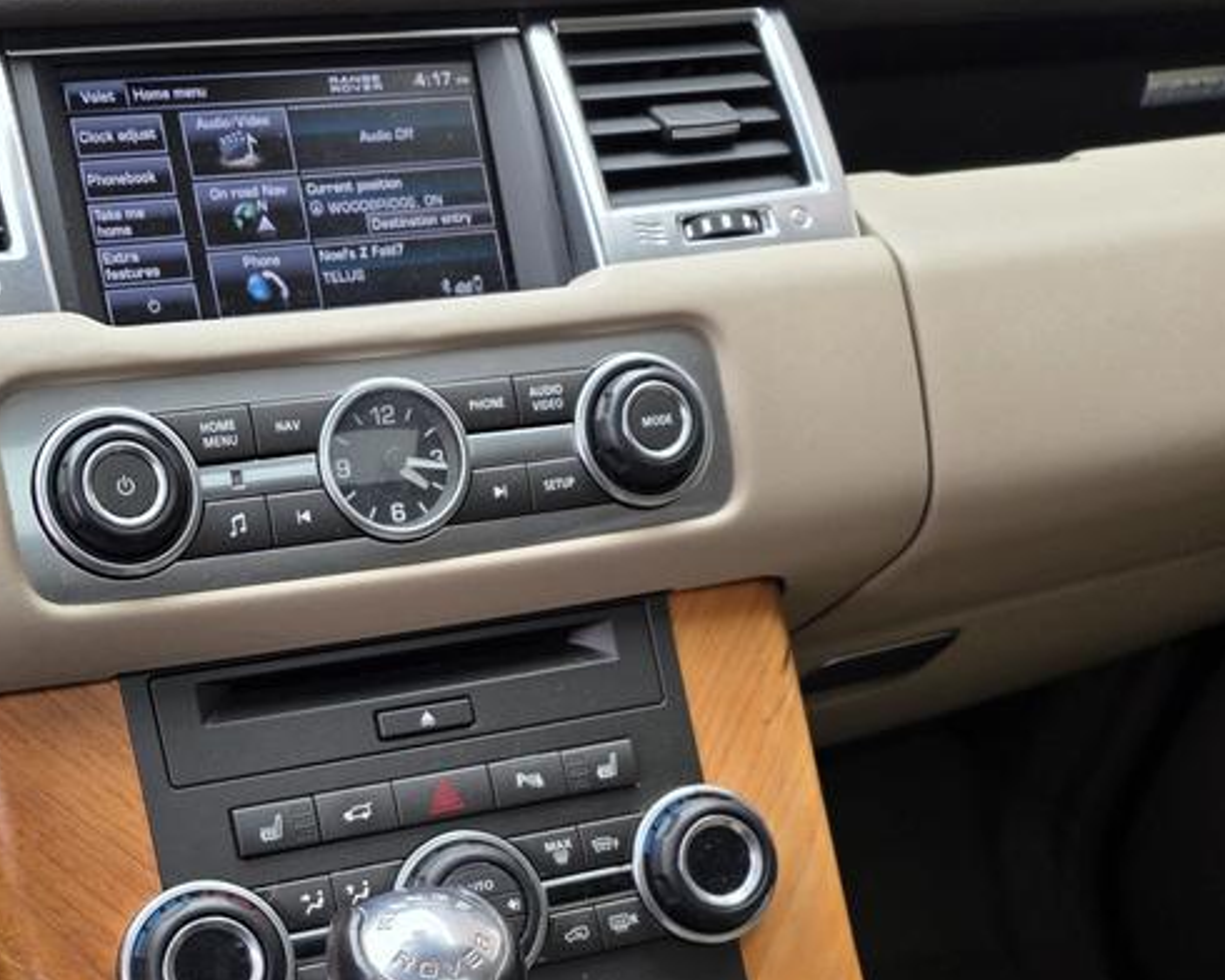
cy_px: 870
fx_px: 1595
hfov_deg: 41.3
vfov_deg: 32.6
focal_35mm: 44
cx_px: 380
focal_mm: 6.25
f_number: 1.7
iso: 40
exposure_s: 1/180
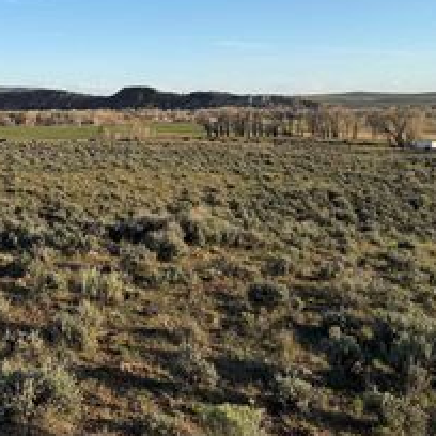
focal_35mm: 52
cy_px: 95
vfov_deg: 32.0
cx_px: 77
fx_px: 741
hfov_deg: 31.8
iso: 80
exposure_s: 1/3021
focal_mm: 6.76
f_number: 1.78
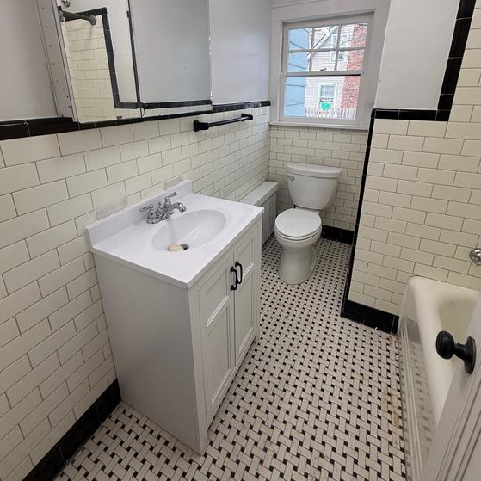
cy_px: 176
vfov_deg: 82.1
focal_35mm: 17
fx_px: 267
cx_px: 243
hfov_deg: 84.0
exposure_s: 1/120
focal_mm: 2.22
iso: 64
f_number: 2.2
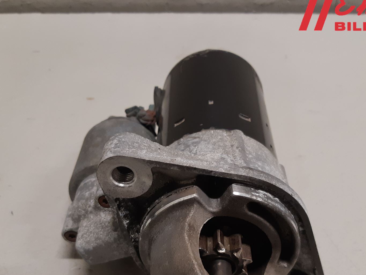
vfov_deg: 36.3
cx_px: 189
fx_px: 412
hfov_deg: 47.9
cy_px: 191
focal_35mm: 39
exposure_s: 1/50
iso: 160
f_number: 1.7
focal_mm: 3.93
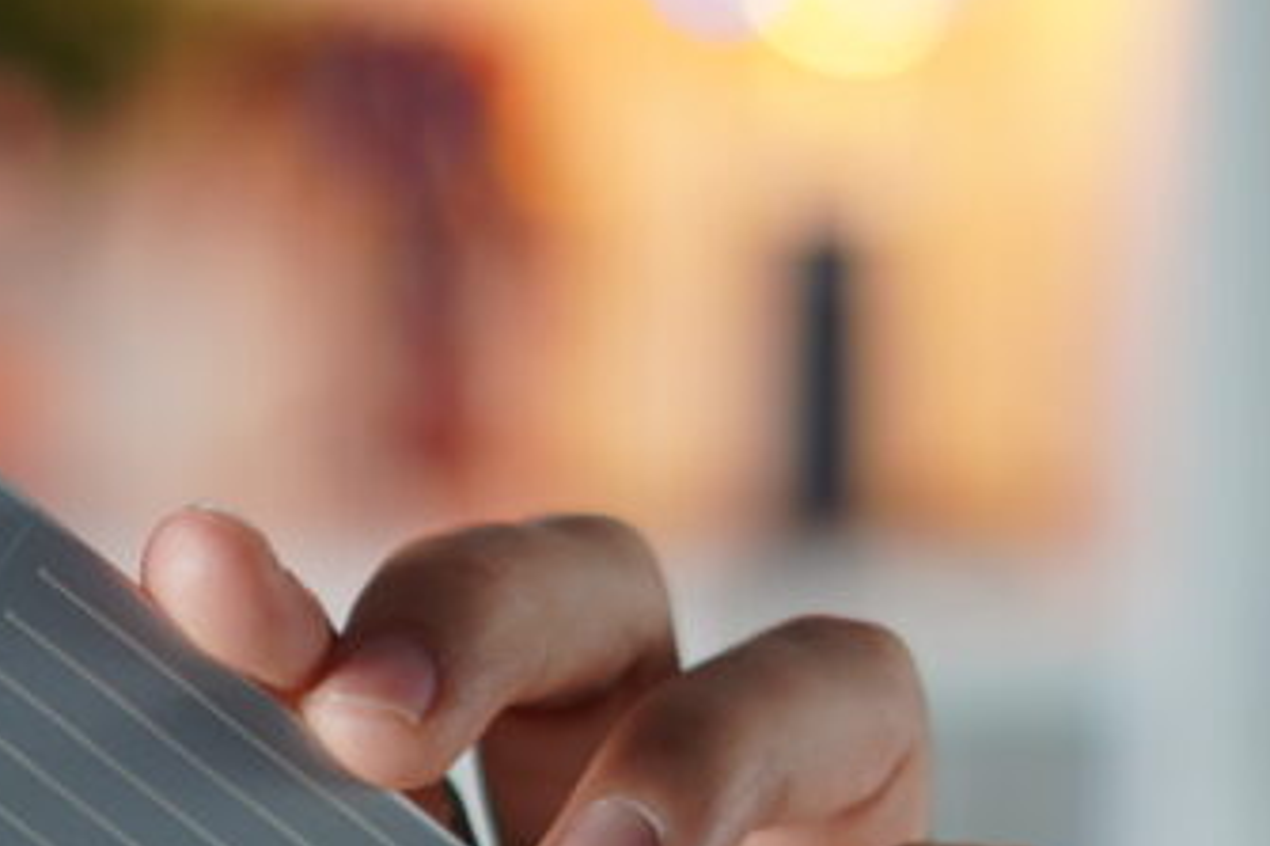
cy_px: 967
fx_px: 8427
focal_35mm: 239
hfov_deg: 8.5
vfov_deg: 5.7
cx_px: -402
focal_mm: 50
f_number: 2
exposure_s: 1/60
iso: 100
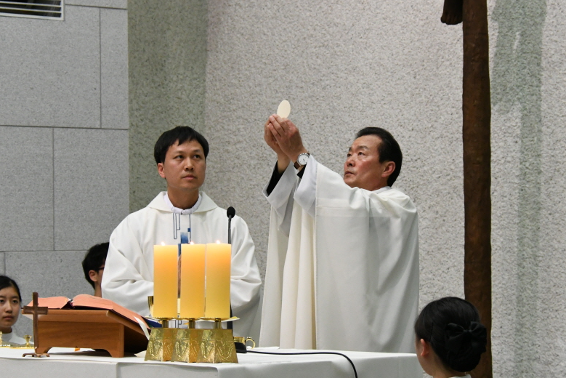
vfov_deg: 10.2
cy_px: 194
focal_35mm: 134
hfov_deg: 15.3
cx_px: 315
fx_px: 2107
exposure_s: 1/100
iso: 3200
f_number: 6.3
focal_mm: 68
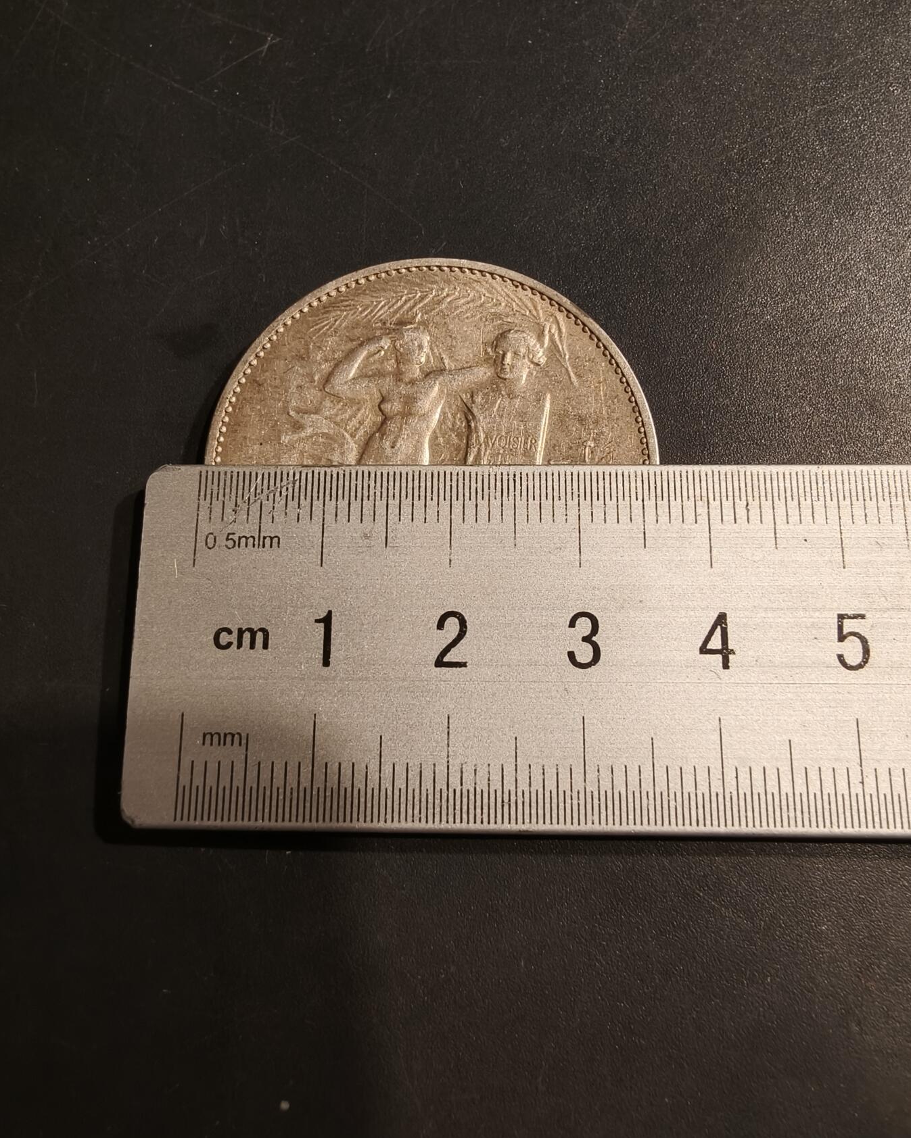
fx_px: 809
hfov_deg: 58.8
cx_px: 456
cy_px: 553
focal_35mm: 24
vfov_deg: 70.3
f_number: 2
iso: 100
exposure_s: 1/100
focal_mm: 2.32
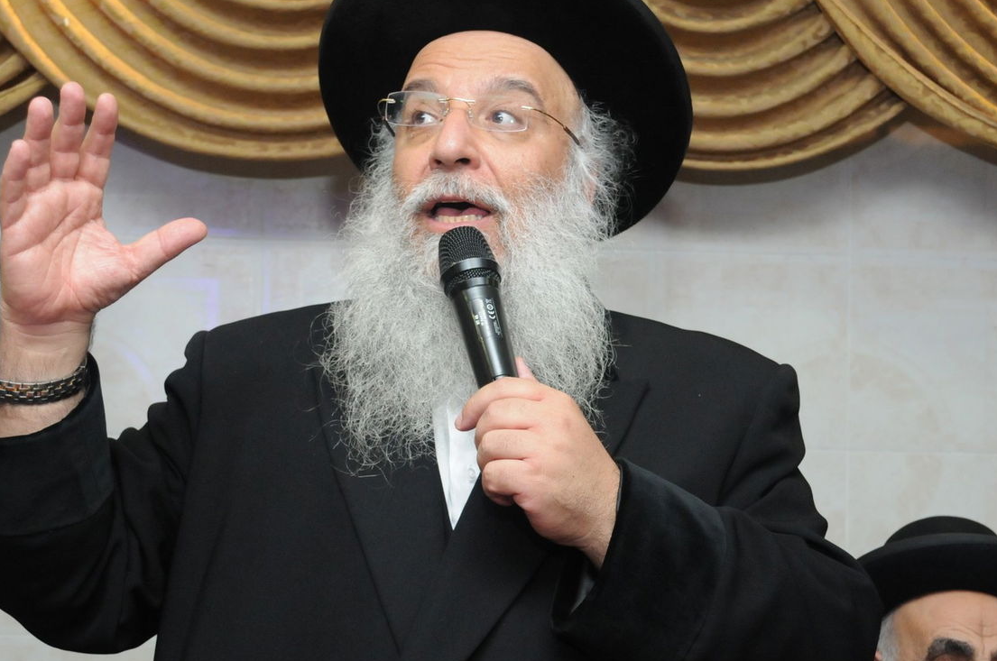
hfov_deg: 35.1
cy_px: 334
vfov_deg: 23.7
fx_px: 1576
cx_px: 500
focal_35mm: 57
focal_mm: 30
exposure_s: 1/125
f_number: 5.6
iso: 1600
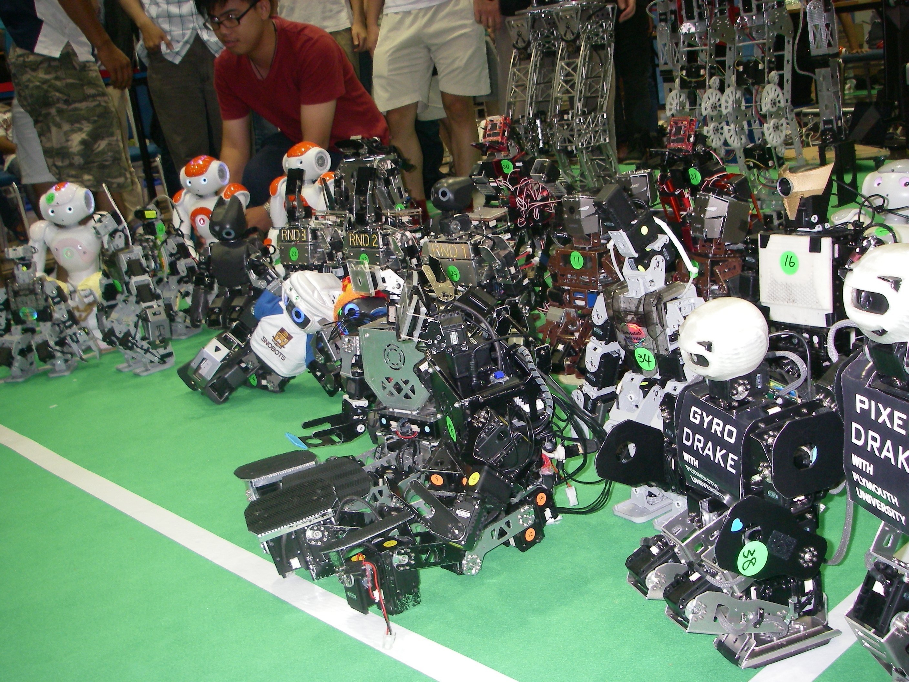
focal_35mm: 38
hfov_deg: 49.0
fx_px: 998
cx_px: 454
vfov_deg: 37.7
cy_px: 341
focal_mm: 6.3
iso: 200
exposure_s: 1/40
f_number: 3.3
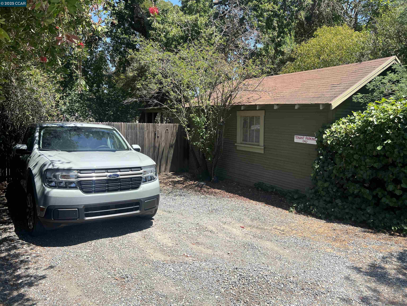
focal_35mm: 26
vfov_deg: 53.1
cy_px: 153
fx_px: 306
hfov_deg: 67.3
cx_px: 204
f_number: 1.5
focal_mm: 5.7
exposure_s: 1/2083
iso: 50
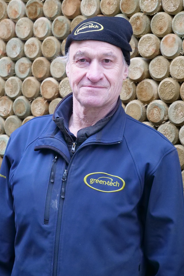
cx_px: 82
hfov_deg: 10.9
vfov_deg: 16.3
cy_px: 137
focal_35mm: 126
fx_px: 967
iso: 3200
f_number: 4
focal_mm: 60
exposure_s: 1/80
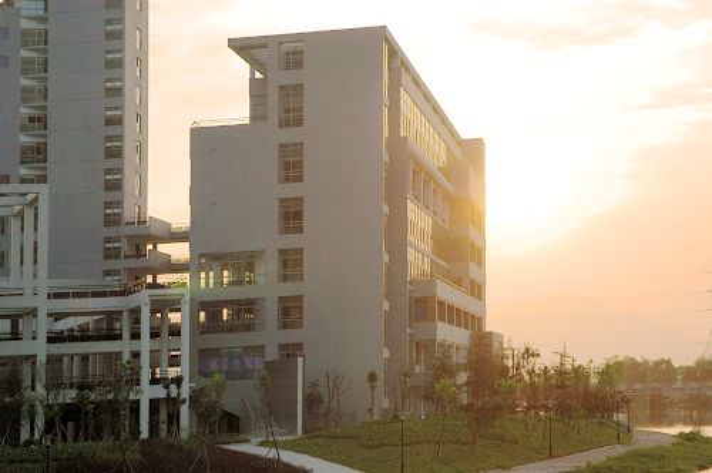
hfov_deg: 24.2
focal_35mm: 84
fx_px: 1659
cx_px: 356
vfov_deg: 16.2
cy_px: 236
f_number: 9
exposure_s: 1/320
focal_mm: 56
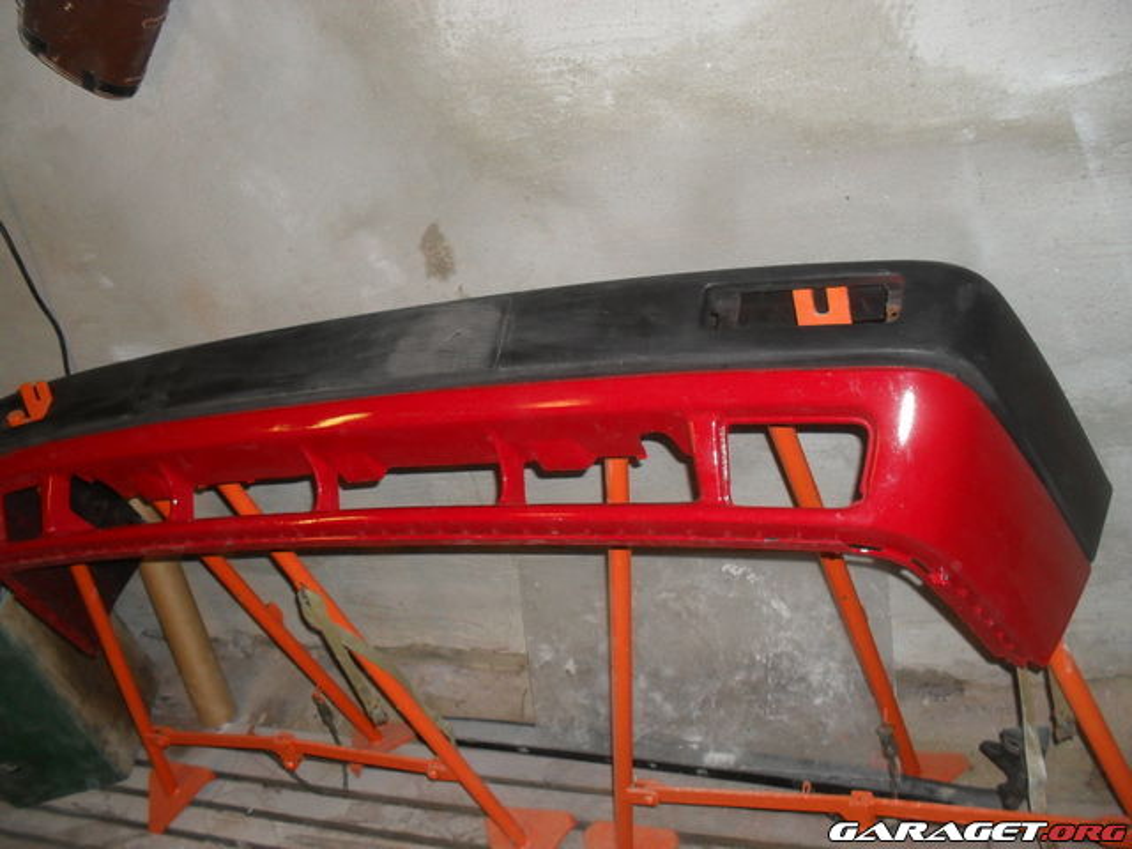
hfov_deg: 52.6
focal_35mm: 35
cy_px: 424
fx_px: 1145
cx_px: 566
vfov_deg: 40.7
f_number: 3.2
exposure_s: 1/45
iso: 200
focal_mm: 6.3
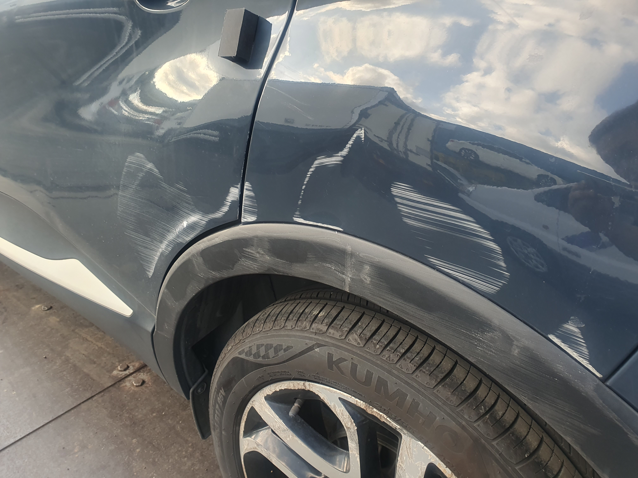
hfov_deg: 67.3
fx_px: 479
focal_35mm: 26
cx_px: 319
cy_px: 239
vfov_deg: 53.1
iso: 64
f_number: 2.4
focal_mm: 4.32
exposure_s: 1/120
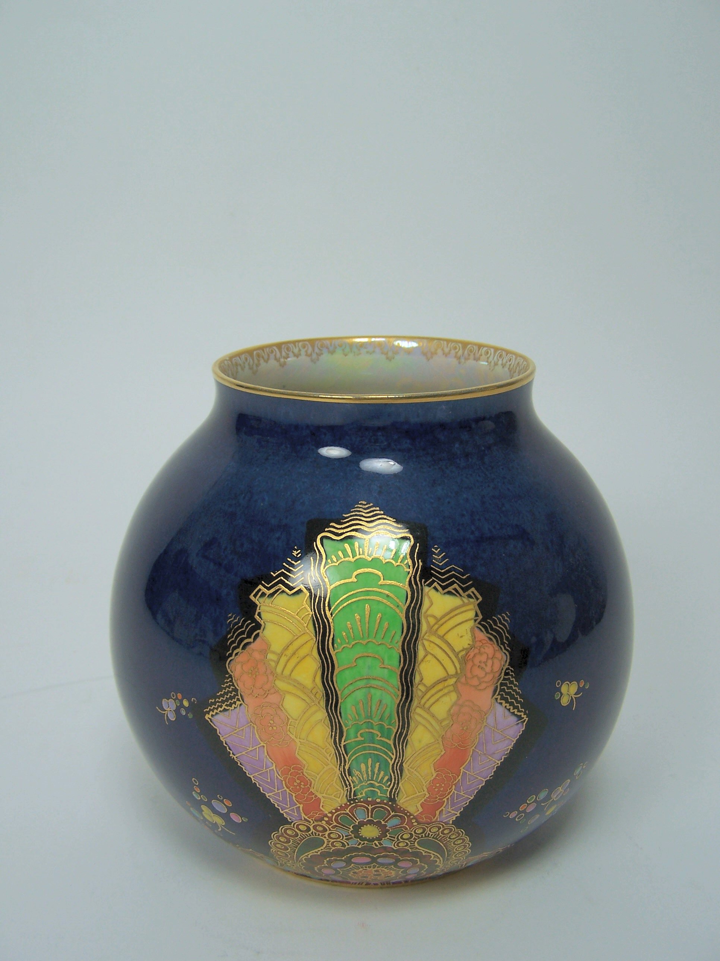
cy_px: 480
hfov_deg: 37.7
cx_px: 360
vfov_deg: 49.0
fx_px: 1054
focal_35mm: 38
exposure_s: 1/125
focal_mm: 6.3
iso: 80
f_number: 2.8
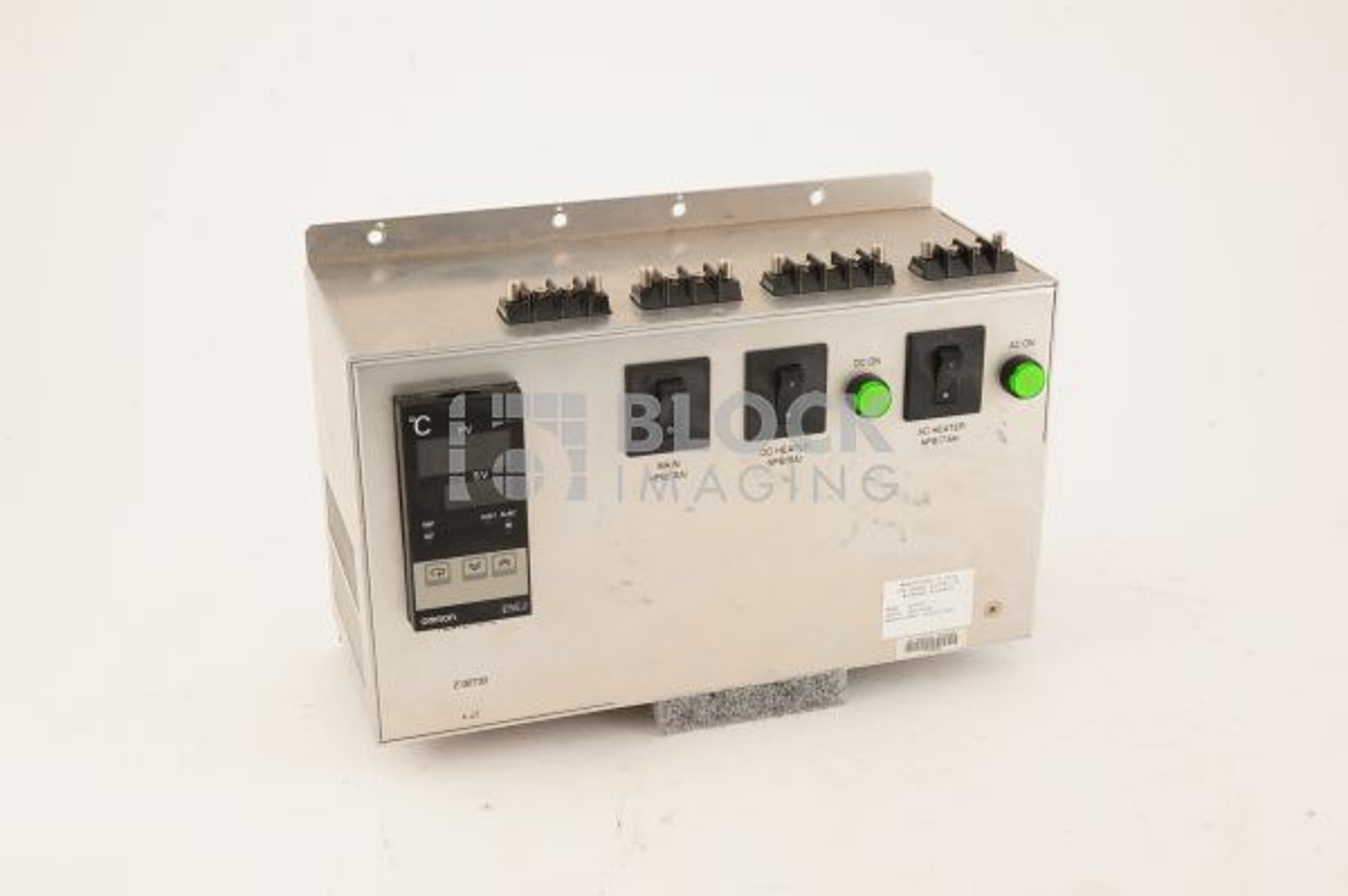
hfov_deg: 39.6
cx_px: 674
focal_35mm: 50
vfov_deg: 26.9
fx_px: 1871
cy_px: 448
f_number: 13
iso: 1600
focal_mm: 50
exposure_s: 1/125
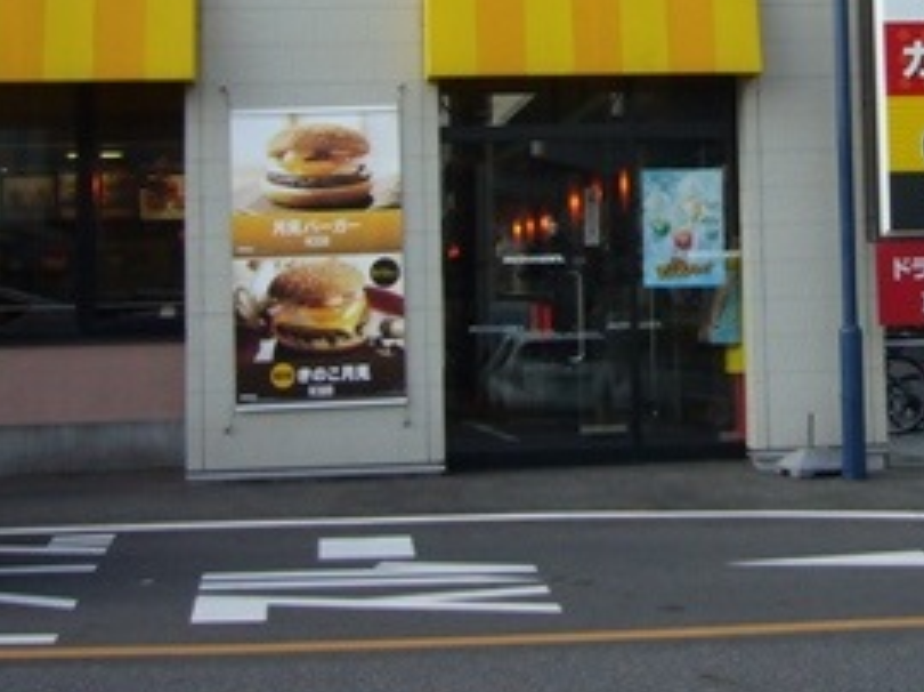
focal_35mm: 83
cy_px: -14
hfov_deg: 23.4
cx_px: 684
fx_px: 2214
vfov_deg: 17.3
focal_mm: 5.8
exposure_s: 1/320
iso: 80
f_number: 2.8
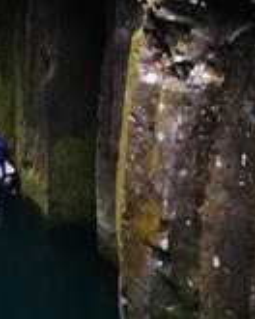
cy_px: -141
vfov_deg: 11.5
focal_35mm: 162
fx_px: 1528
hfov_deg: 9.2
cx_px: -166
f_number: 2.2
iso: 250
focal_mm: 4.5
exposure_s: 1/30
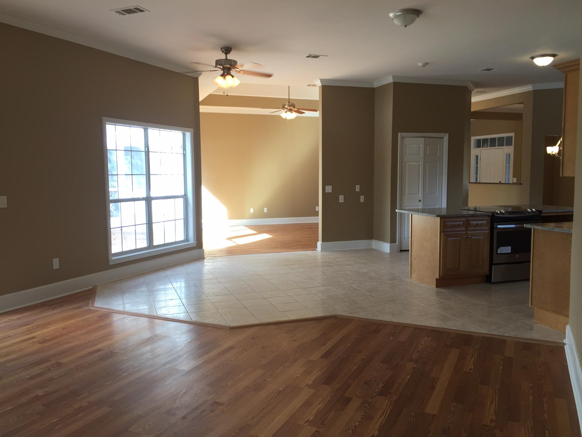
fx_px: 488
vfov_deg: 48.2
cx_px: 291
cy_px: 218
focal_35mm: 29
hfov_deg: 61.7
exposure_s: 1/60
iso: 32
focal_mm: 4.15
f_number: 2.2
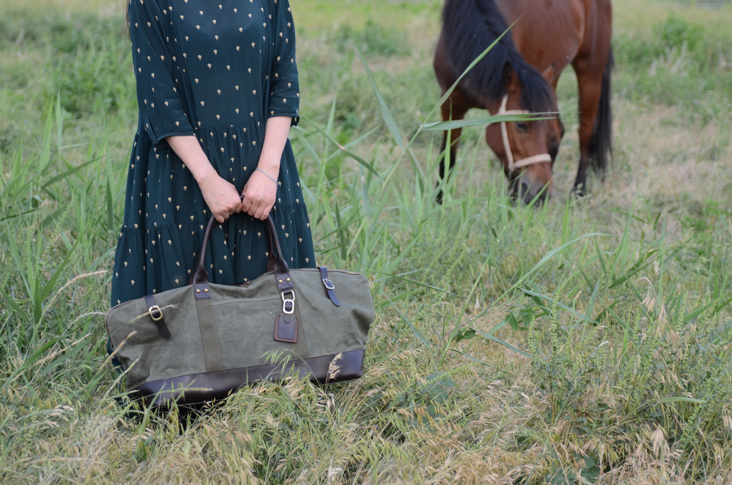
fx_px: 2131
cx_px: 366
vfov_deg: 13.0
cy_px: 242
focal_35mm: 105
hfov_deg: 19.5
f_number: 4
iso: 500
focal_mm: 70
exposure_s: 1/500
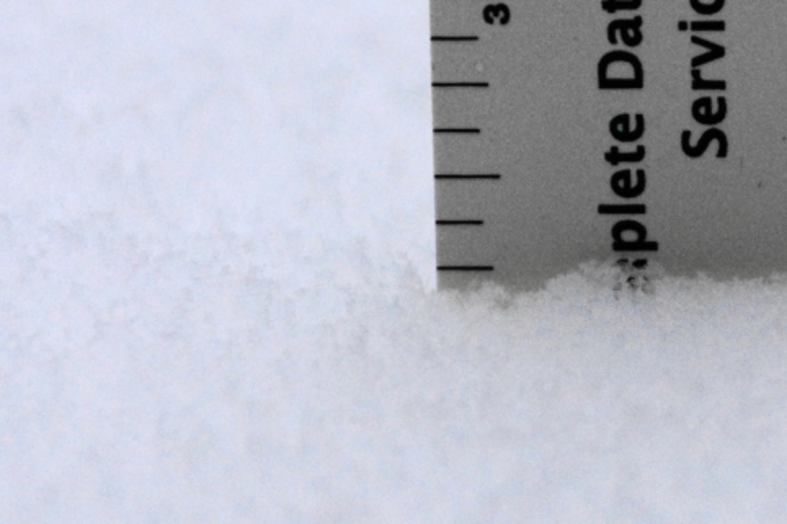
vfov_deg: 1.8
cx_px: 668
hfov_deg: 2.7
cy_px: 260
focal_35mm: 778
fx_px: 17001
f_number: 6.3
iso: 1250
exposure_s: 1/400
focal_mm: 250
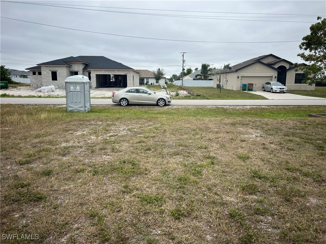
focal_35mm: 26
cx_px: 163
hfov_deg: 67.3
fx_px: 245
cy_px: 122
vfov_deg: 53.1
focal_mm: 5.7
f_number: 1.5
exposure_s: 1/3077
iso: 50
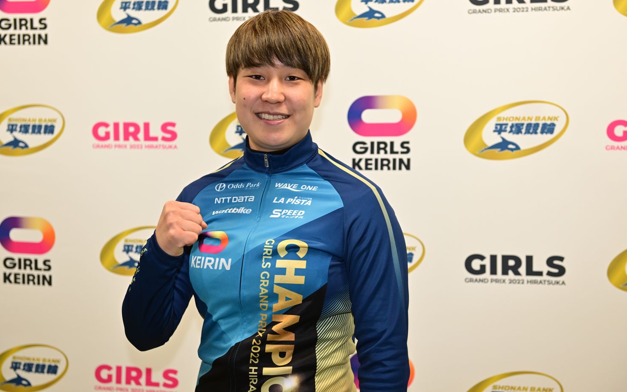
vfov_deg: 21.0
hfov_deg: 33.0
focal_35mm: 62
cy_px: 181
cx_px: 315
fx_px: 1060
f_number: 3.5
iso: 640
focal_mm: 60
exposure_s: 1/100
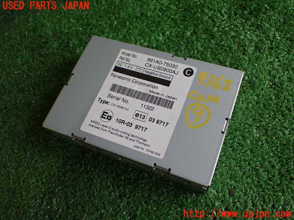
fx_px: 272
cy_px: 110
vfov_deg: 44.2
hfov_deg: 56.8
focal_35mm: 32
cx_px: 147
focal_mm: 5.79
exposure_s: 1/125
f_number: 2.4
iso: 800
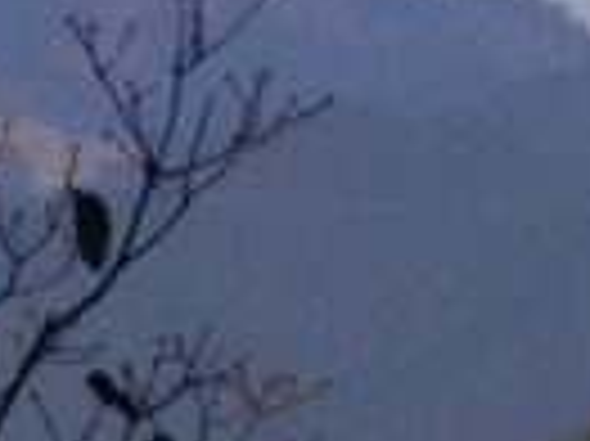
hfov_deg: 1.6
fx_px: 21269
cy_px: 459
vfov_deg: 1.2
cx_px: 802
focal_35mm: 1249
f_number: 5.9
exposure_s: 1/640
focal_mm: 36.5
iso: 80
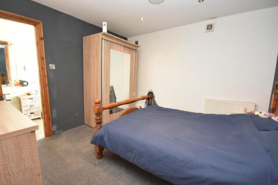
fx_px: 116
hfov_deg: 100.4
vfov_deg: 77.3
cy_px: 92
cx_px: 139
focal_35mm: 15
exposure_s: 1/60
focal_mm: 10
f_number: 4
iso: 1000
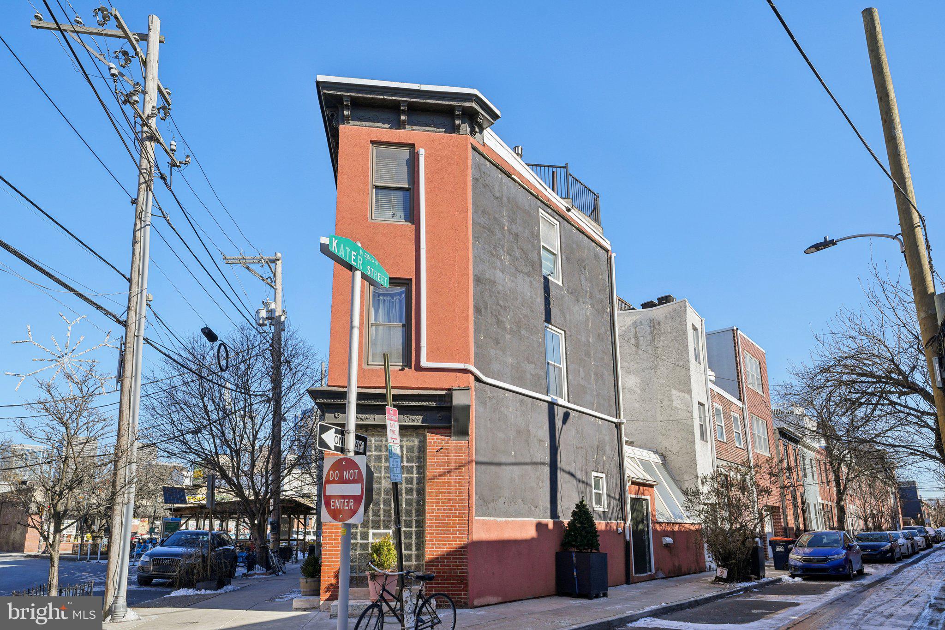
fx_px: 525
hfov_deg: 84.0
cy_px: 315
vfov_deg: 61.9
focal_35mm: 20
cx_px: 472
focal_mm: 20
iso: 100
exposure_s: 1/250
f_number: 8
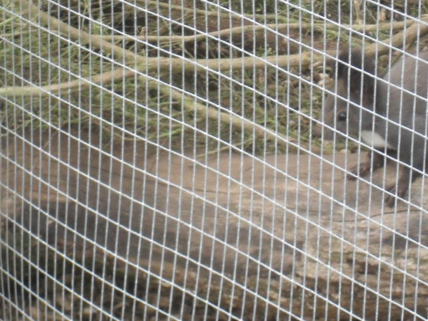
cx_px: 391
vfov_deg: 6.5
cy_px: 156
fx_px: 2820
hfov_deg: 8.6
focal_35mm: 228
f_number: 5.8
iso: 200
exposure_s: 1/45
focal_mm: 18.9
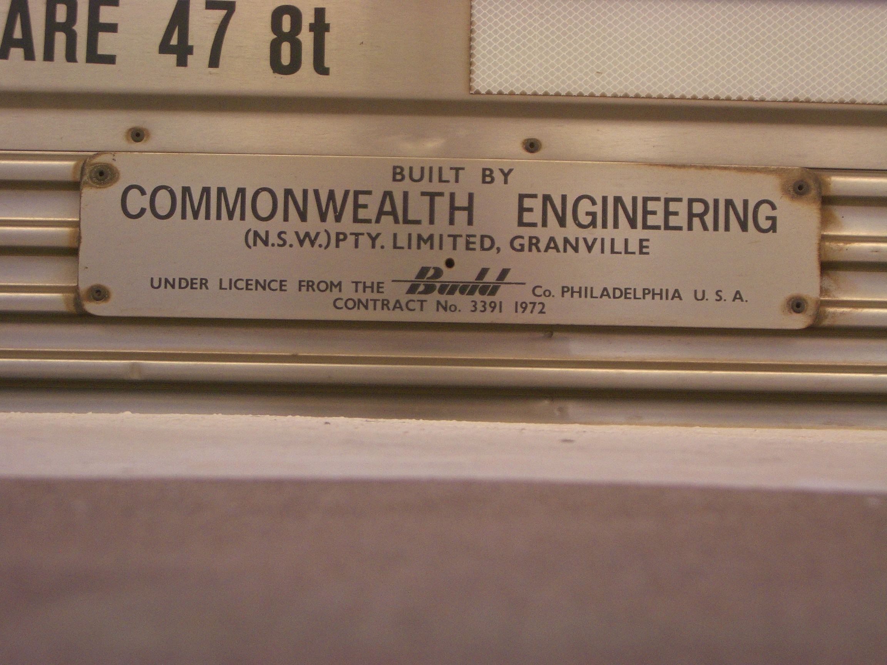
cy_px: 332
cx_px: 444
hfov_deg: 31.2
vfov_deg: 23.7
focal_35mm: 62
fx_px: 1589
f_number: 3.5
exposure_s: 1/80
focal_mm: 10.2
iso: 100
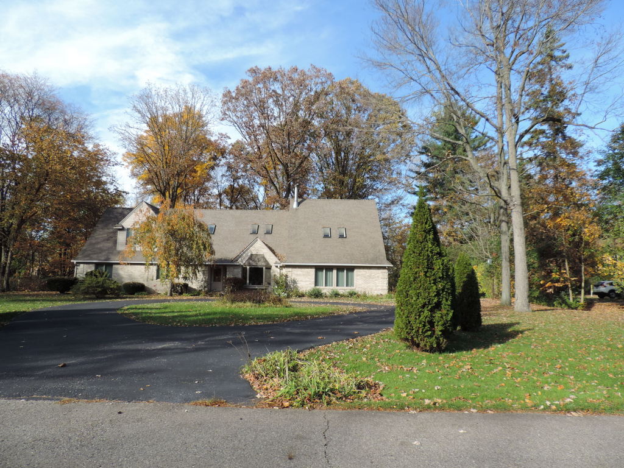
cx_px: 312
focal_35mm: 24
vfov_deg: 56.8
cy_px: 234
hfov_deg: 71.6
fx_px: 433
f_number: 3
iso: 80
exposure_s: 1/500
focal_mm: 4.3
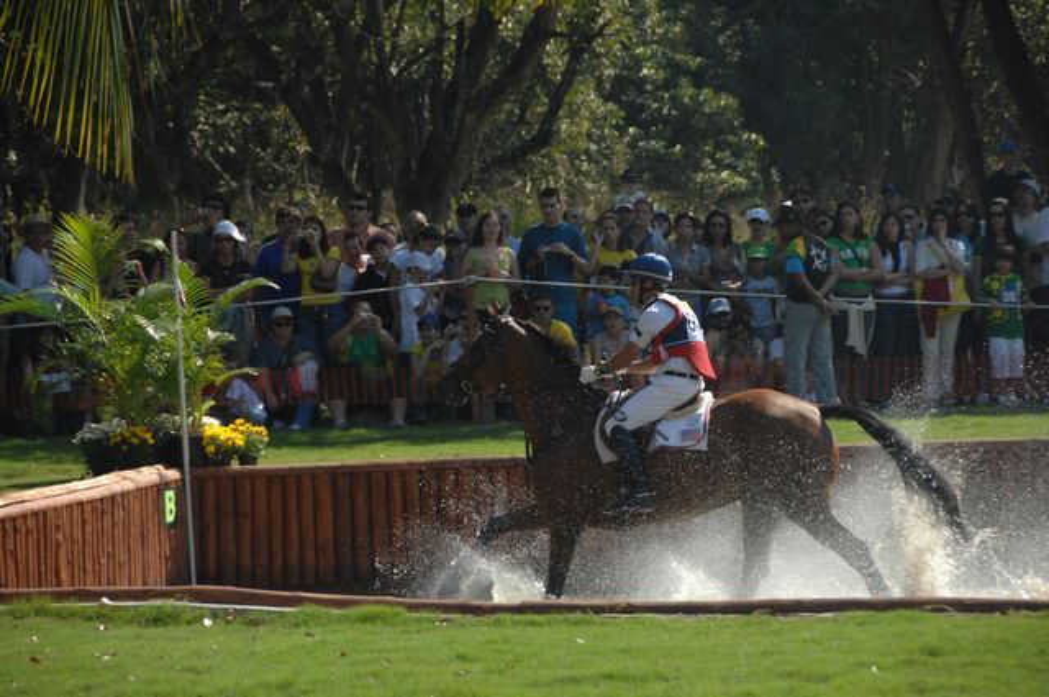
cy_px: 348
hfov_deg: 10.6
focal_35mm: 195
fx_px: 5675
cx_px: 524
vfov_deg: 7.0
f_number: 5.6
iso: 200
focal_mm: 130
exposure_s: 1/500
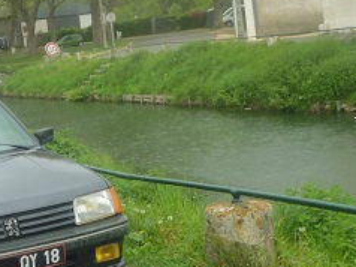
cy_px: 146
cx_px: 39
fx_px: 801
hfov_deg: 24.4
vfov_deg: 18.9
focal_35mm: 78
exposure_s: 1/160
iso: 125
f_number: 3.3
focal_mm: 5.2
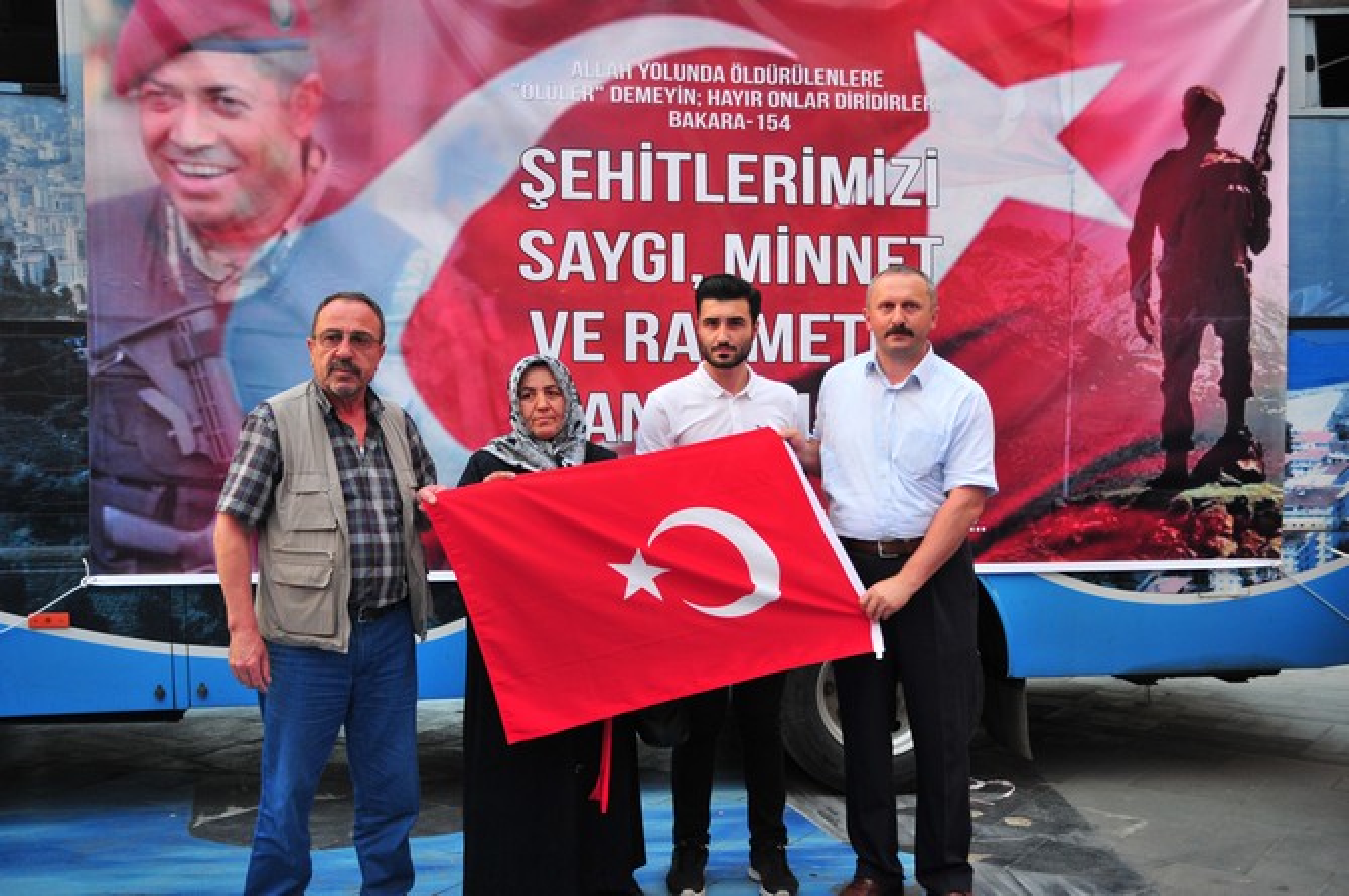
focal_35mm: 42
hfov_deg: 46.4
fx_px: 1572
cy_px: 448
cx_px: 674
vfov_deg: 31.8
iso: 500
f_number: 5
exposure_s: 1/60
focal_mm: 28
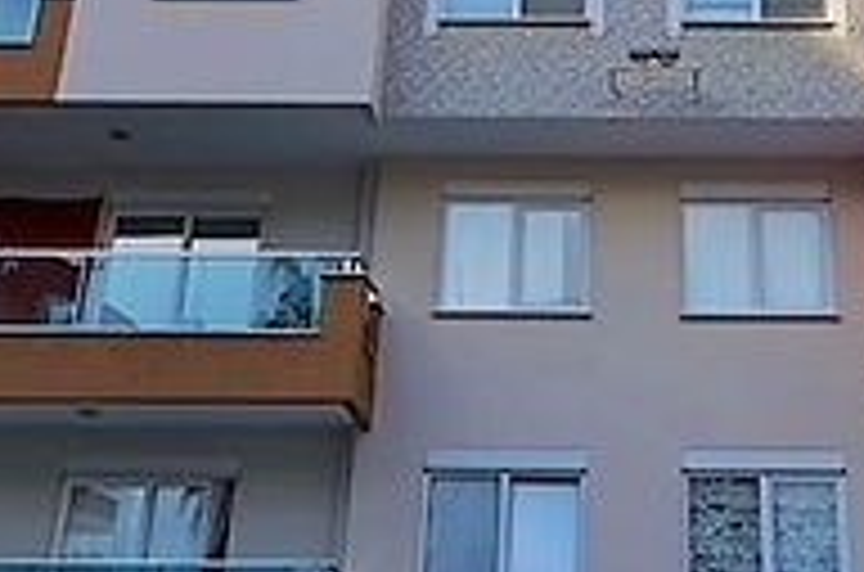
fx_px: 1628
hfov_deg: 29.4
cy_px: -324
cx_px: 619
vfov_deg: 17.6
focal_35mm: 68
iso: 100
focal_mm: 12
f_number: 10
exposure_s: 1/250
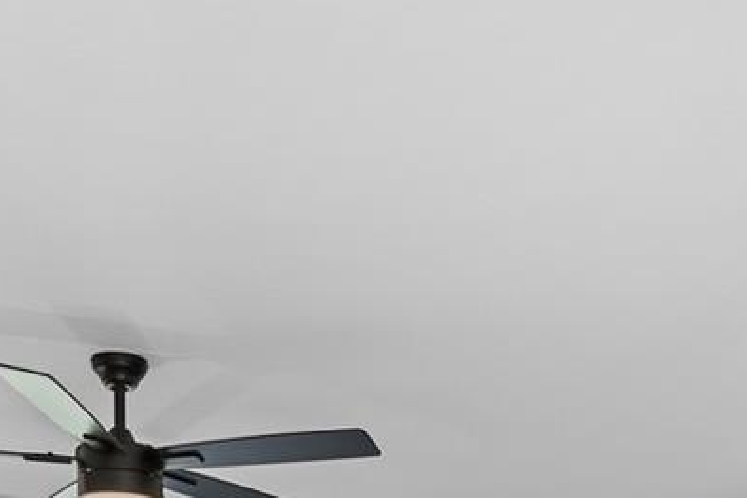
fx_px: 1266
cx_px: 494
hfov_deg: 32.6
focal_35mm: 61
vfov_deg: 18.8
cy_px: 812
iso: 400
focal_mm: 15
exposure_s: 1/160
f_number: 9
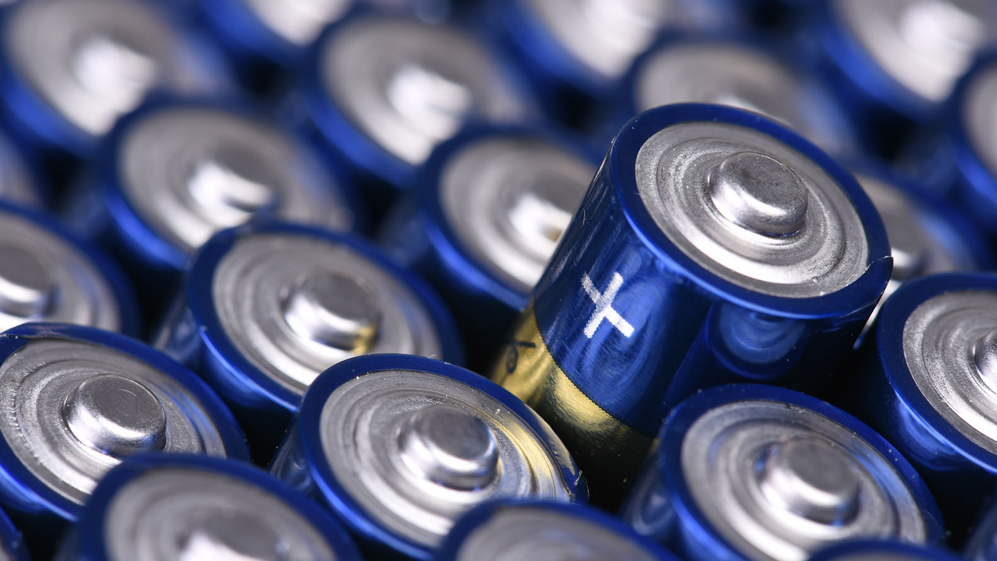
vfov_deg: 10.9
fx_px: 2934
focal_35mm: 111
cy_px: 281
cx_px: 498
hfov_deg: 19.3
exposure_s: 1/60
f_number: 22
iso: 79
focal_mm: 105
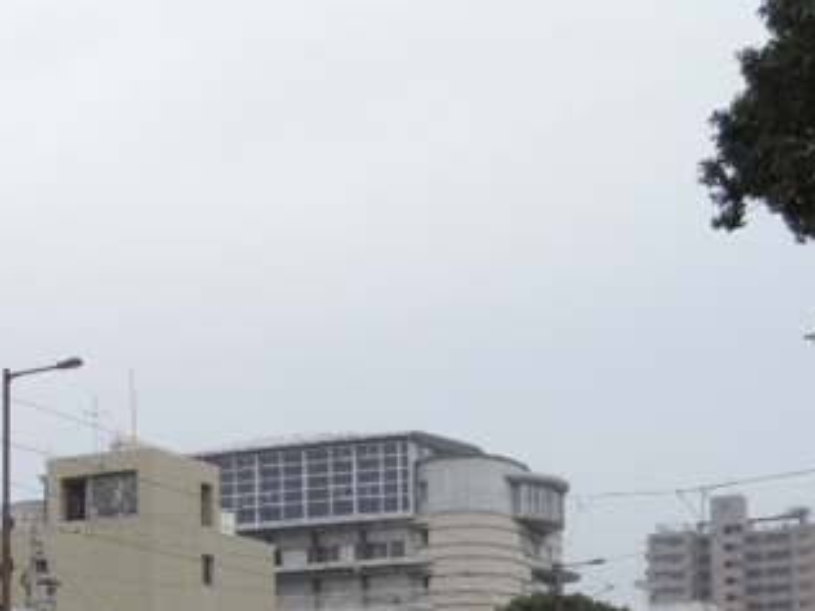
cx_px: -67
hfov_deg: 24.1
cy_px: 668
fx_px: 1789
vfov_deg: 18.7
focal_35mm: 76
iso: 80
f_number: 3.1
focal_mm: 5.3
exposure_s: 1/250
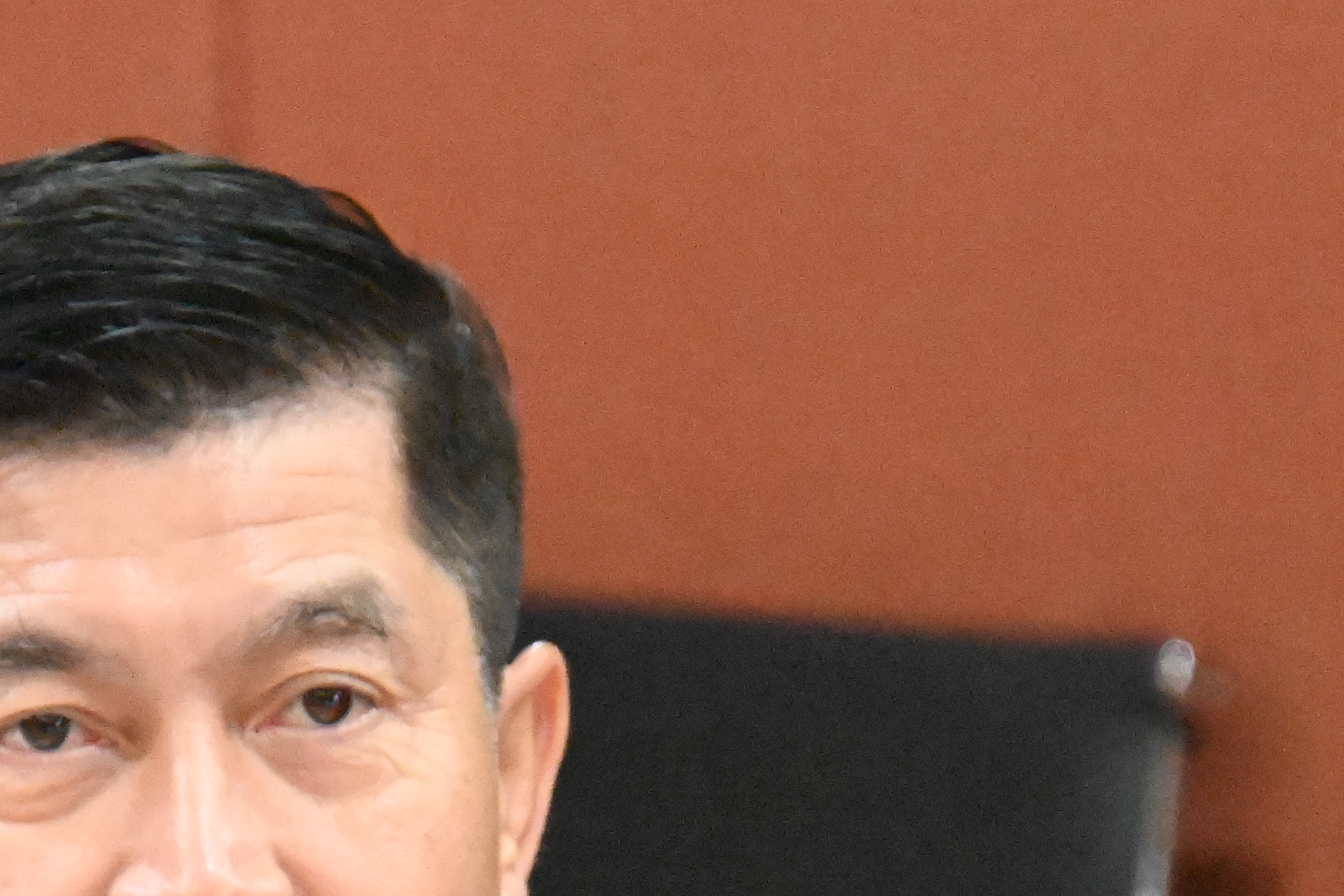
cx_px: 115
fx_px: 23779
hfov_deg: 3.2
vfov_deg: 2.2
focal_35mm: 637
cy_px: 1280
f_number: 6.3
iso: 16000
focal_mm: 175
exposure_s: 1/160
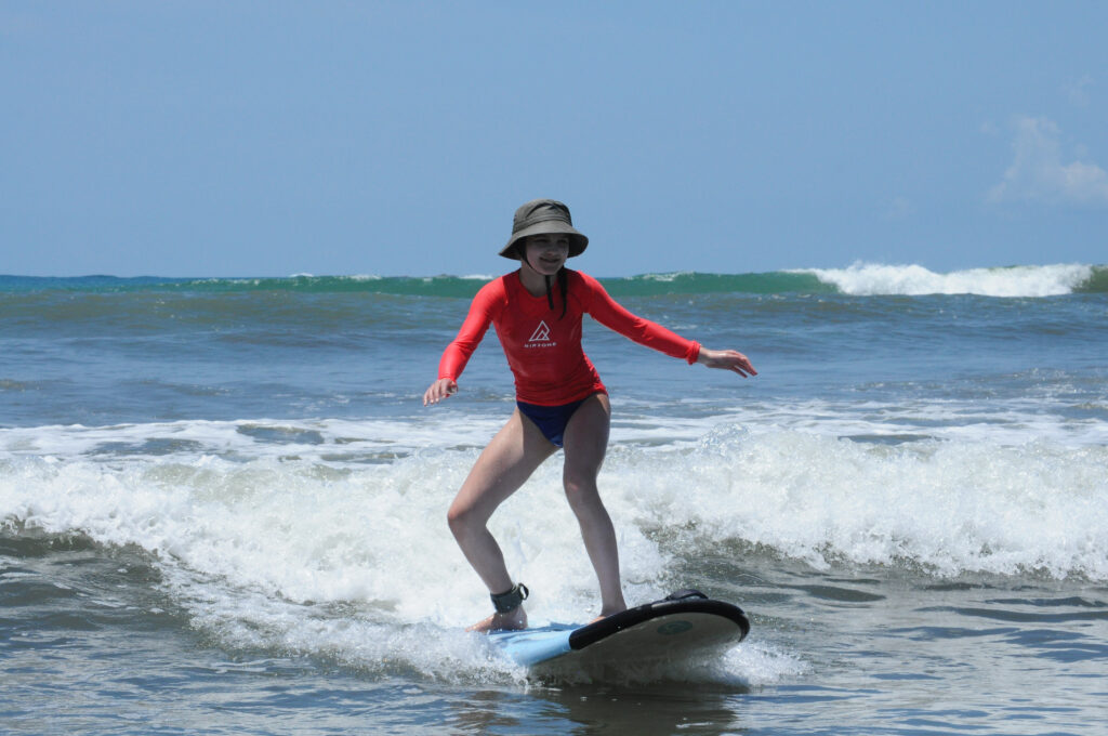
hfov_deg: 14.0
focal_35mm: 147
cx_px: 554
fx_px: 4519
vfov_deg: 9.3
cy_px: 368
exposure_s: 1/1250
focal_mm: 98
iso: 800
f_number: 13
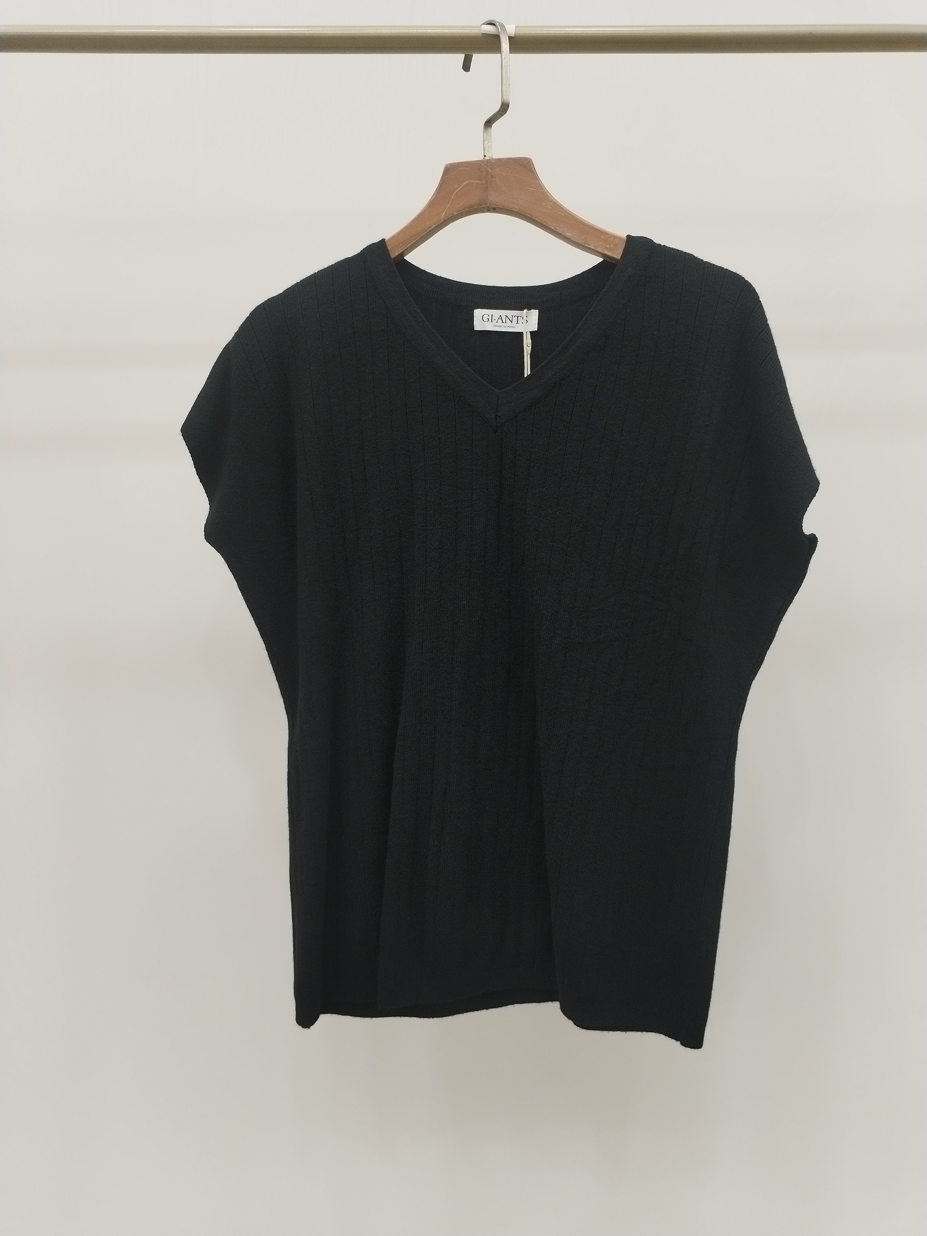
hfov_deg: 48.2
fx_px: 1035
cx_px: 464
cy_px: 618
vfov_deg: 61.7
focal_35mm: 29
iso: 194
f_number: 1.8
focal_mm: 4.75
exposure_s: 1/60
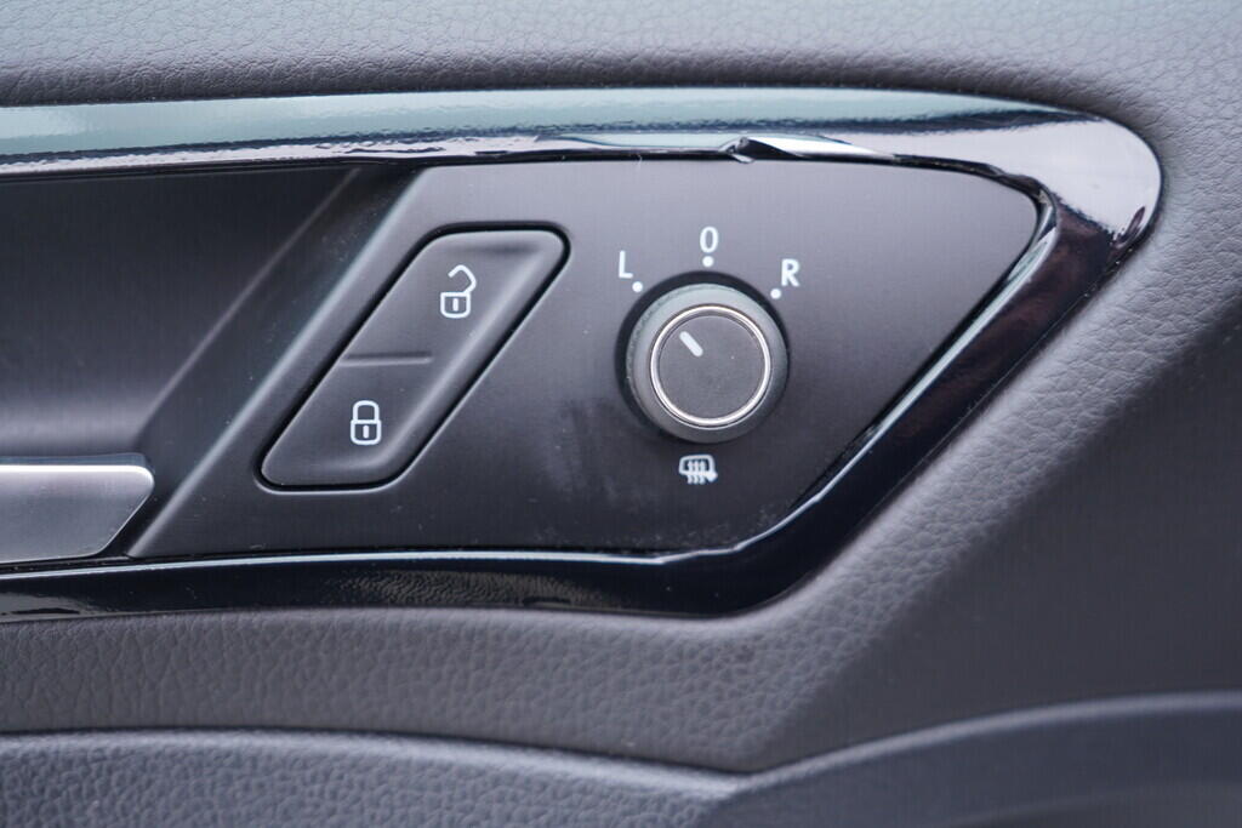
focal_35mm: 36
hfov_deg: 53.1
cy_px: 414
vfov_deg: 36.9
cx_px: 621
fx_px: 1242
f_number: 2.8
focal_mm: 24
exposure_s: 1/40
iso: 250
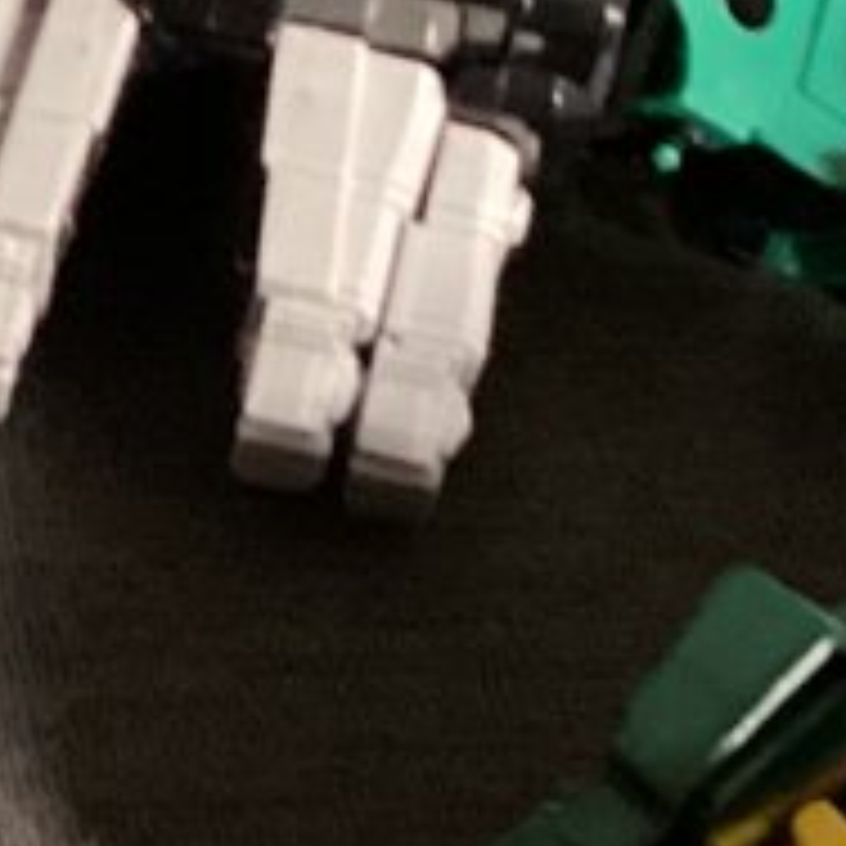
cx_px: -223
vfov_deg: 7.9
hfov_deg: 7.8
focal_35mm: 221
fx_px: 6111
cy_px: 826
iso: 640
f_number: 2.4
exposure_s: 1/30
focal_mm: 3.3
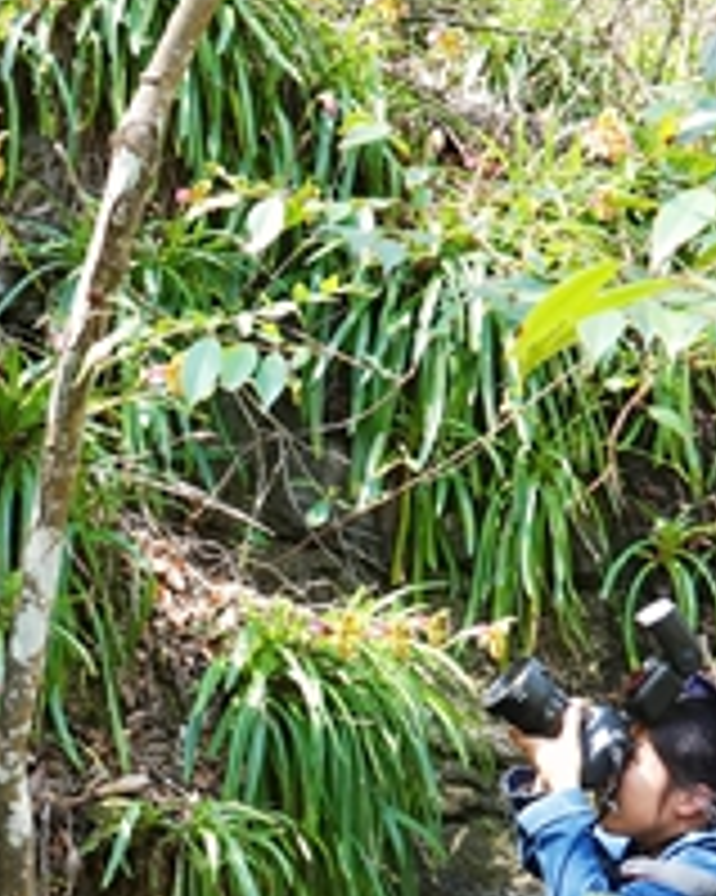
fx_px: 1803
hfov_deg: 22.0
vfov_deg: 27.5
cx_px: 95
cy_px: 693
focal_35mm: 68
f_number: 2.4
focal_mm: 8.8
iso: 100
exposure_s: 1/100
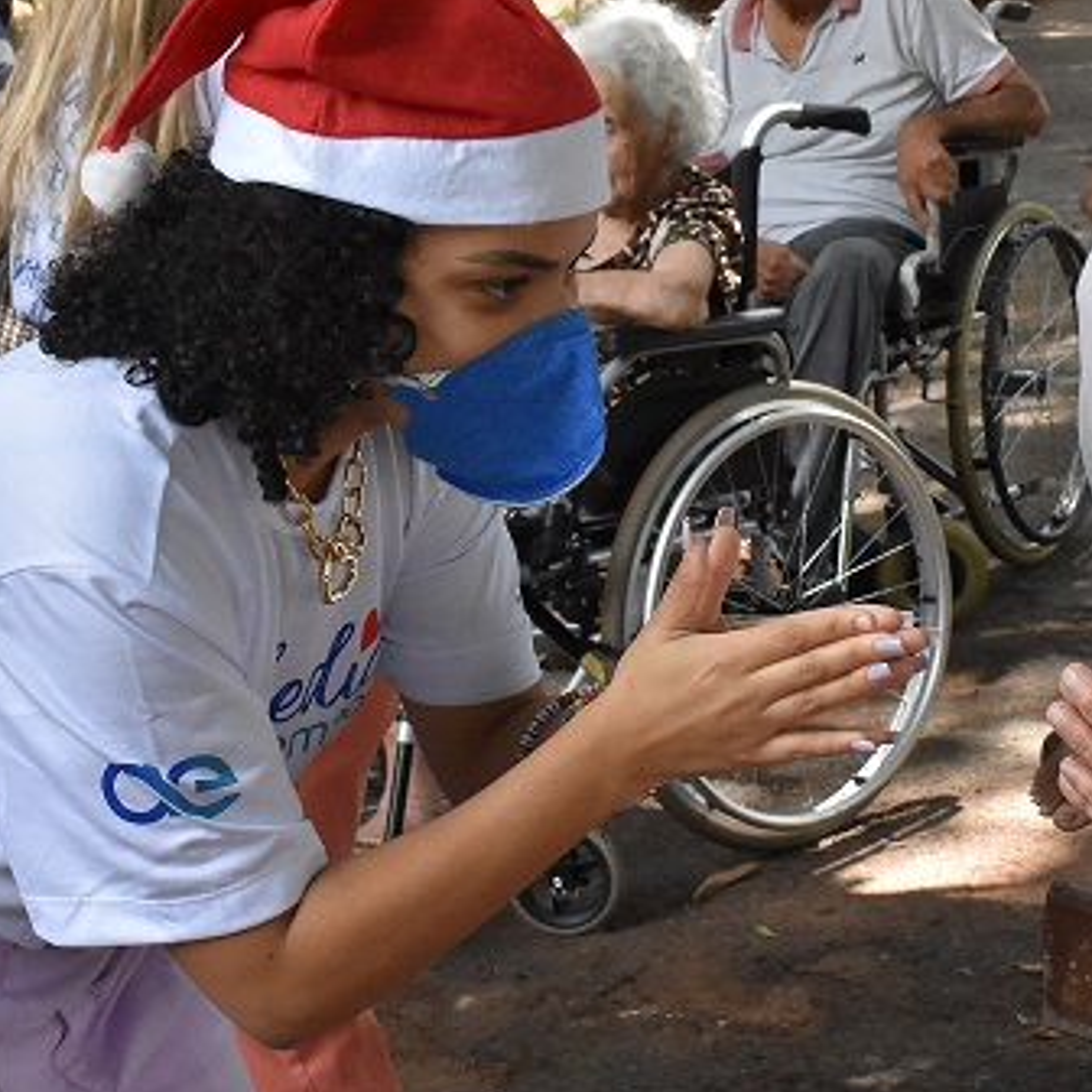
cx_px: 816
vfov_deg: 16.1
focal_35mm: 108
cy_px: 436
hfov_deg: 16.0
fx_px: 3855
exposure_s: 1/500
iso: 3200
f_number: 11
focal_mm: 38
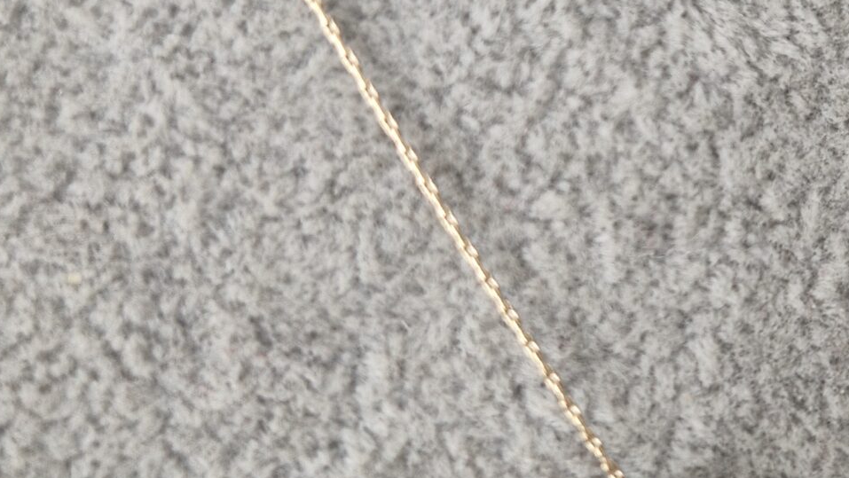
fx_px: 1509
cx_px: 642
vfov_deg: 18.0
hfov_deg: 30.9
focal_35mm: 67
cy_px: 163
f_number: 1.8
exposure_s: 1/180
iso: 50
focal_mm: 5.4
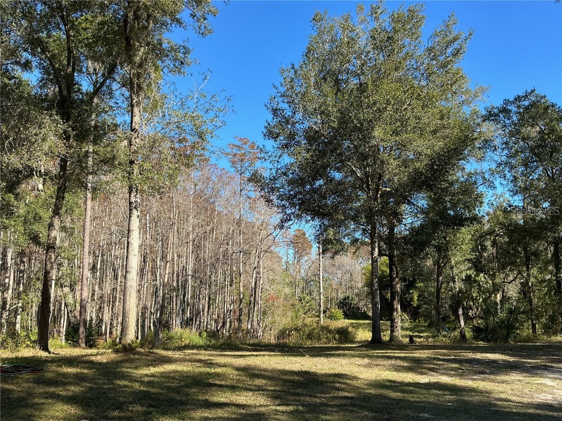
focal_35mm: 29
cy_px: 210
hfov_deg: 61.7
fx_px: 471
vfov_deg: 48.2
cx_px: 281
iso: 25
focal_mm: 3
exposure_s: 1/739
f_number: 1.8
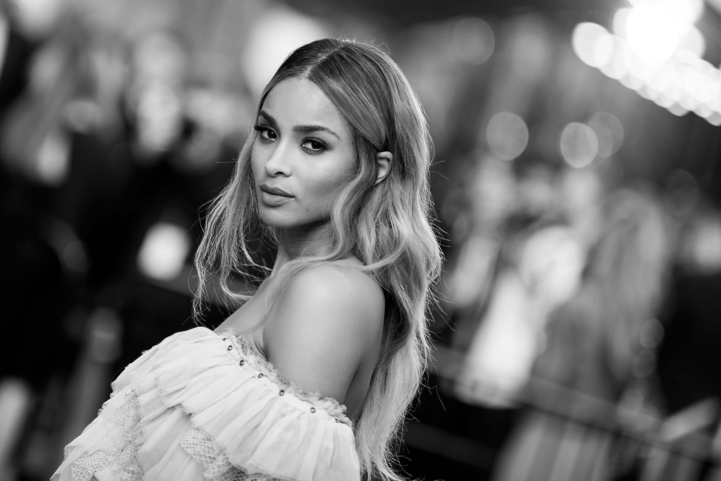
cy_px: 240
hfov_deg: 15.2
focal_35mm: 135
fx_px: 2704
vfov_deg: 10.2
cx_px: 360
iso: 125
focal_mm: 135
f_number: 2
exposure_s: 1/320
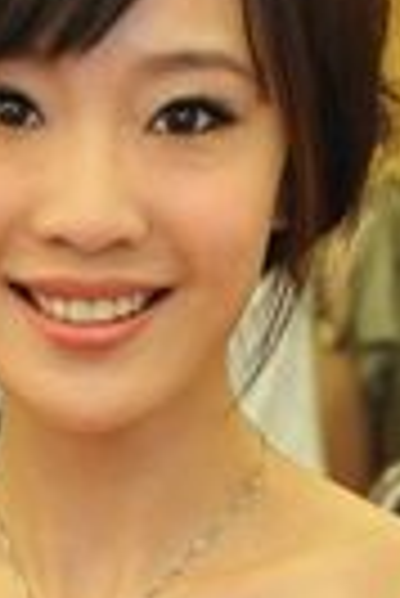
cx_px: 115
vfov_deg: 10.3
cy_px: 661
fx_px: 3291
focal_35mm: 198
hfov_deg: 7.0
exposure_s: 1/25
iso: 800
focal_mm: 48
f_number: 4
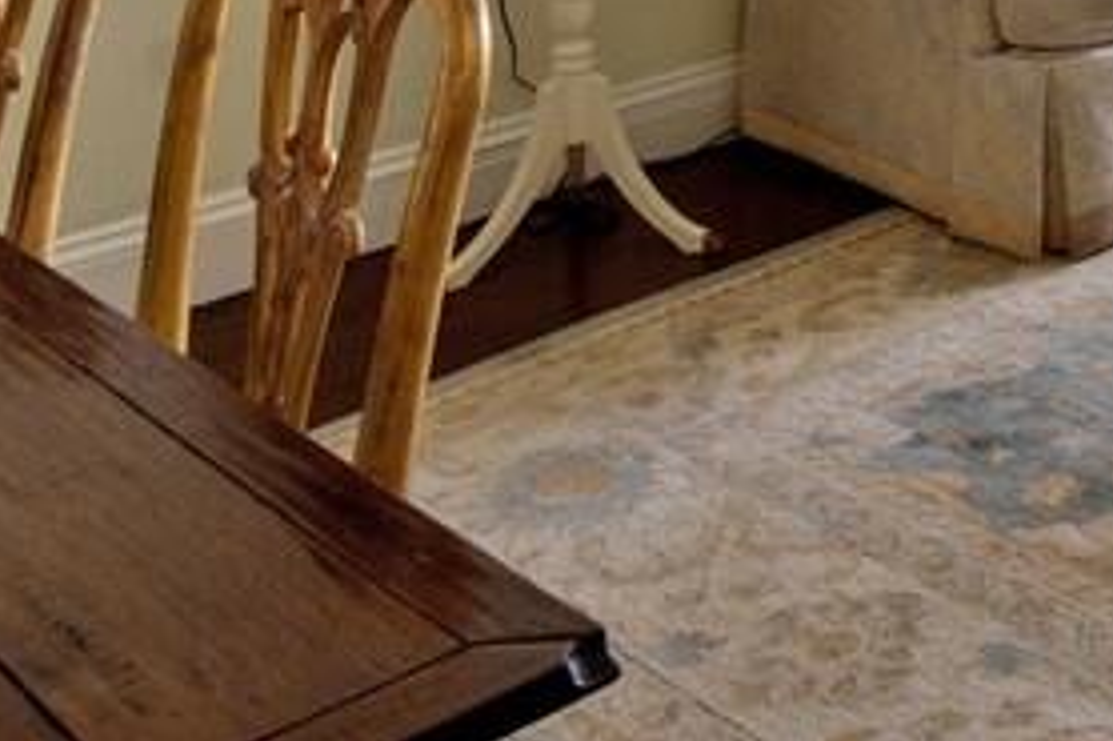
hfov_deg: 27.0
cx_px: 1497
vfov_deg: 18.0
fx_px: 1880
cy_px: -575
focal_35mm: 61
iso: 200
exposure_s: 1/4
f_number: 11
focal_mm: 11
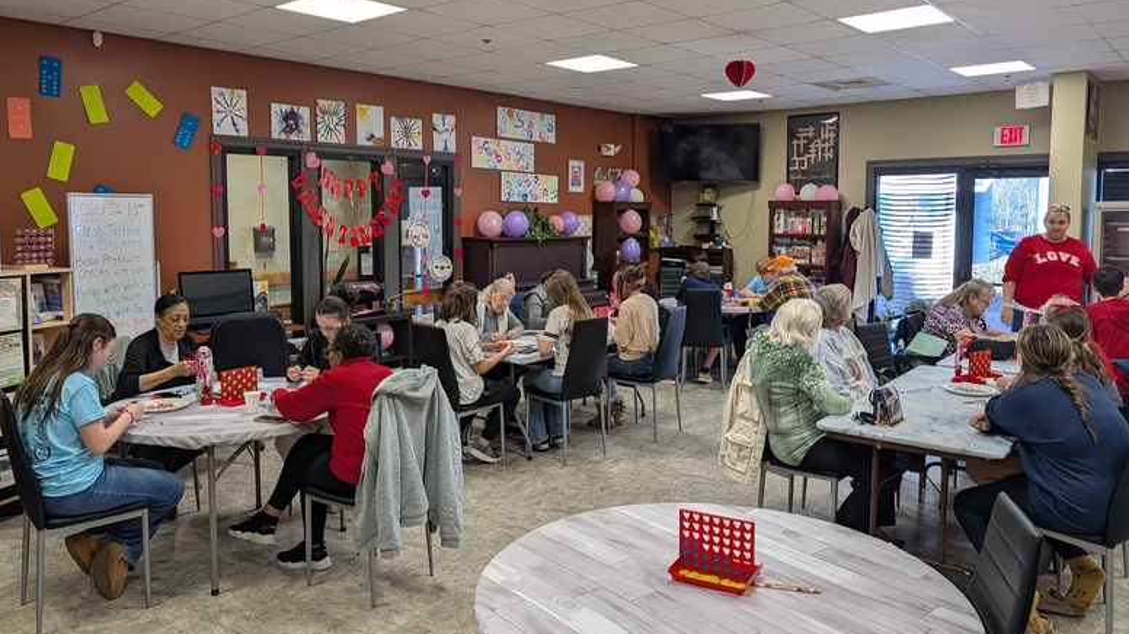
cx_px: 570
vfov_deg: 42.7
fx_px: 808
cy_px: 268
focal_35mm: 27
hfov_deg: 69.9
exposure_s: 1/60
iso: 48
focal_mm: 6.9
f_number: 1.68
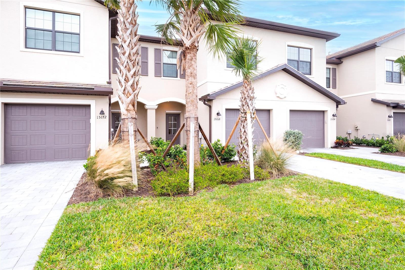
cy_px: 135
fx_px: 202
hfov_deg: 90.0
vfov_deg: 67.4
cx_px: 202
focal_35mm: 18
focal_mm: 12
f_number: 8
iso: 200
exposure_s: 1/60
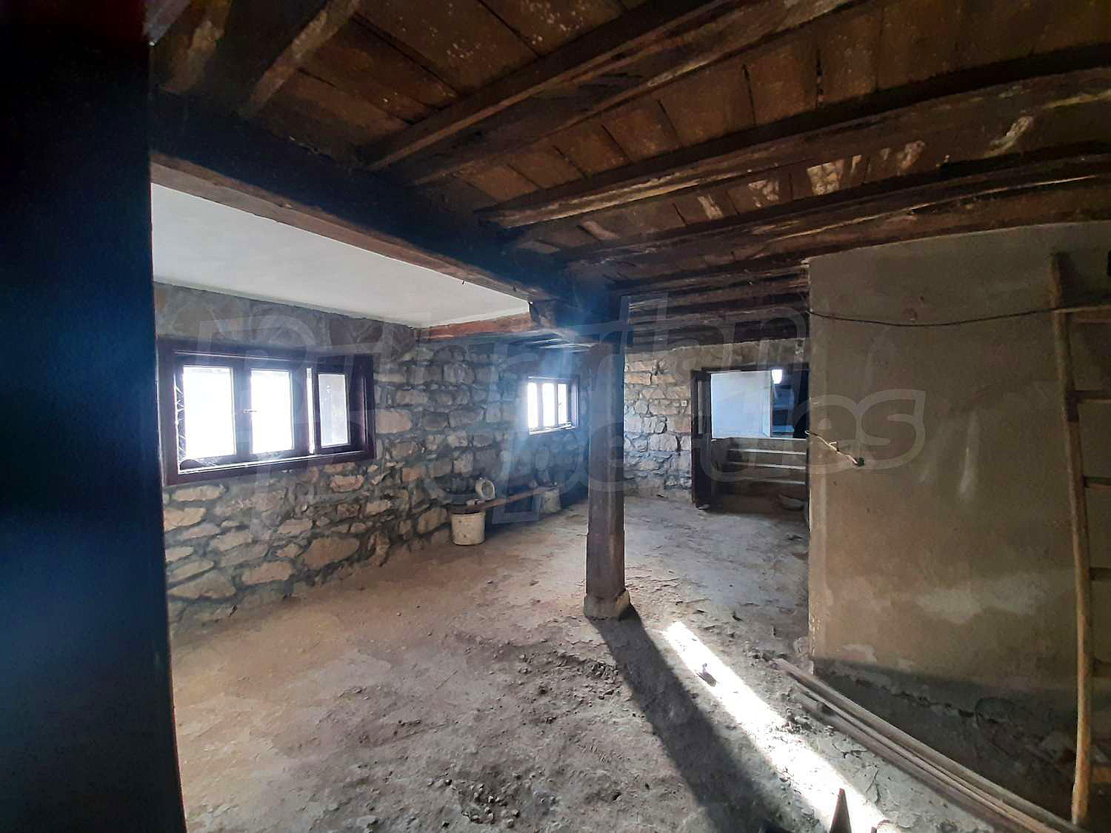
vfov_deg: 89.9
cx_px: 556
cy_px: 416
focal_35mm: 13
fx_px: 417
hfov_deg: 106.2
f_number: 2.2
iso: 200
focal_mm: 1.42
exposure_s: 1/33
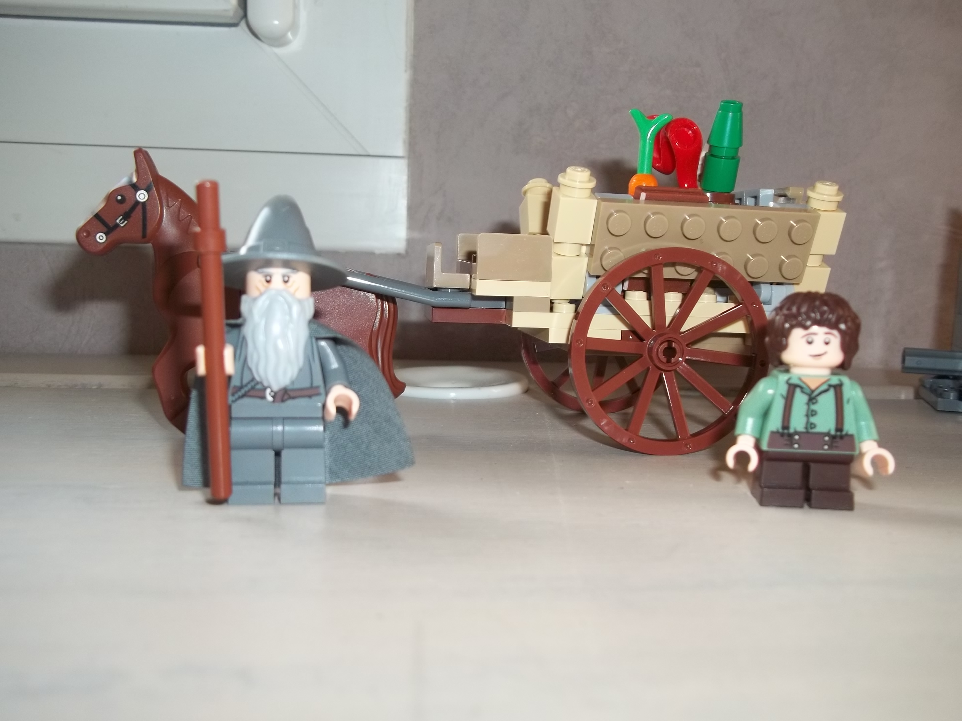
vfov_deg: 44.2
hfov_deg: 56.8
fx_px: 889
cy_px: 360
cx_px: 481
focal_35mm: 32
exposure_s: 1/30
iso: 80
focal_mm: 5.7
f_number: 2.9
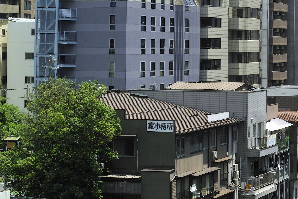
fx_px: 1084
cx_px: 343
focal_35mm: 131
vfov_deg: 10.4
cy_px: 0
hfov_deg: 15.2
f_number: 8
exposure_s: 1/200
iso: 100
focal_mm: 30
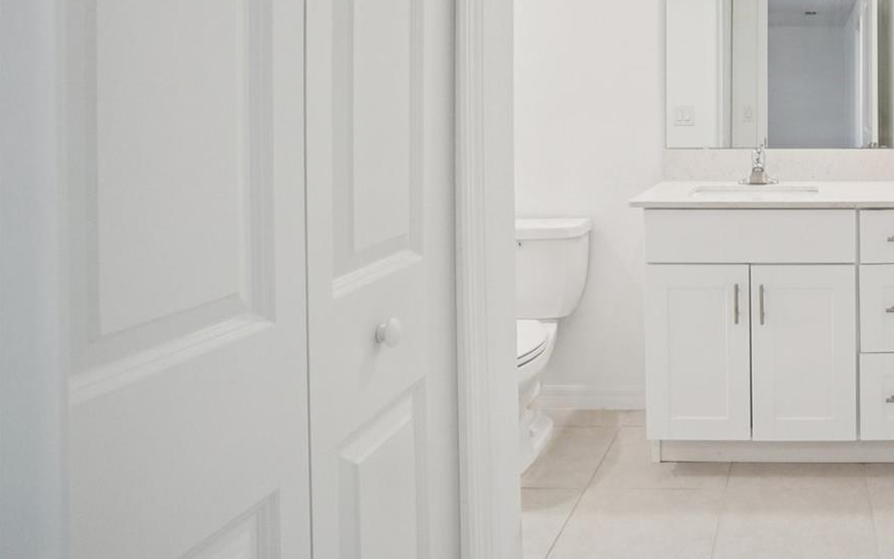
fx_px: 682
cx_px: 817
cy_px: 99
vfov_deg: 42.3
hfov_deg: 56.6
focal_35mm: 28
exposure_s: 1/30
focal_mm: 10
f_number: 8
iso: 800
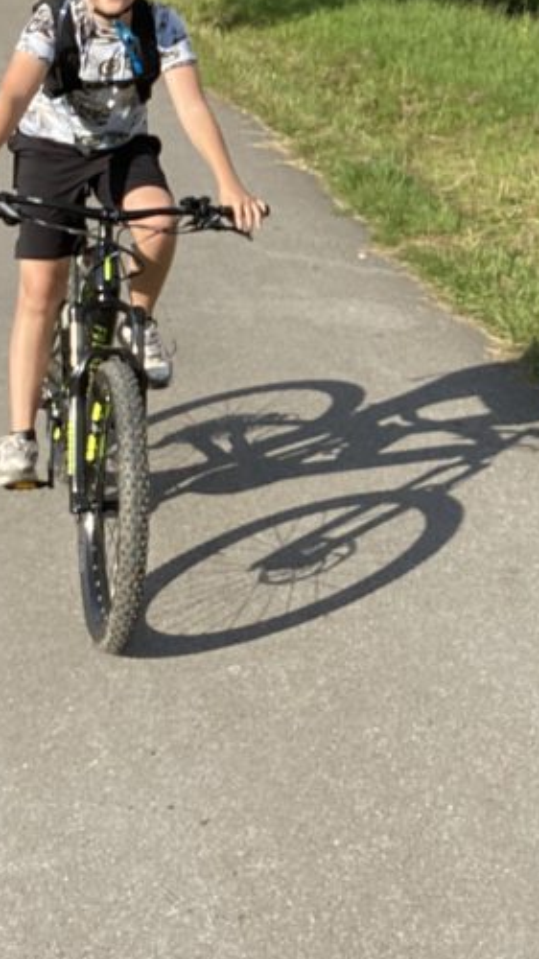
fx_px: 1704
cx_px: 621
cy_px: 359
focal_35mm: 67
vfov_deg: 31.3
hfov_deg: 17.3
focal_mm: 2.71
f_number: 2.2
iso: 25
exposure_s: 1/1000
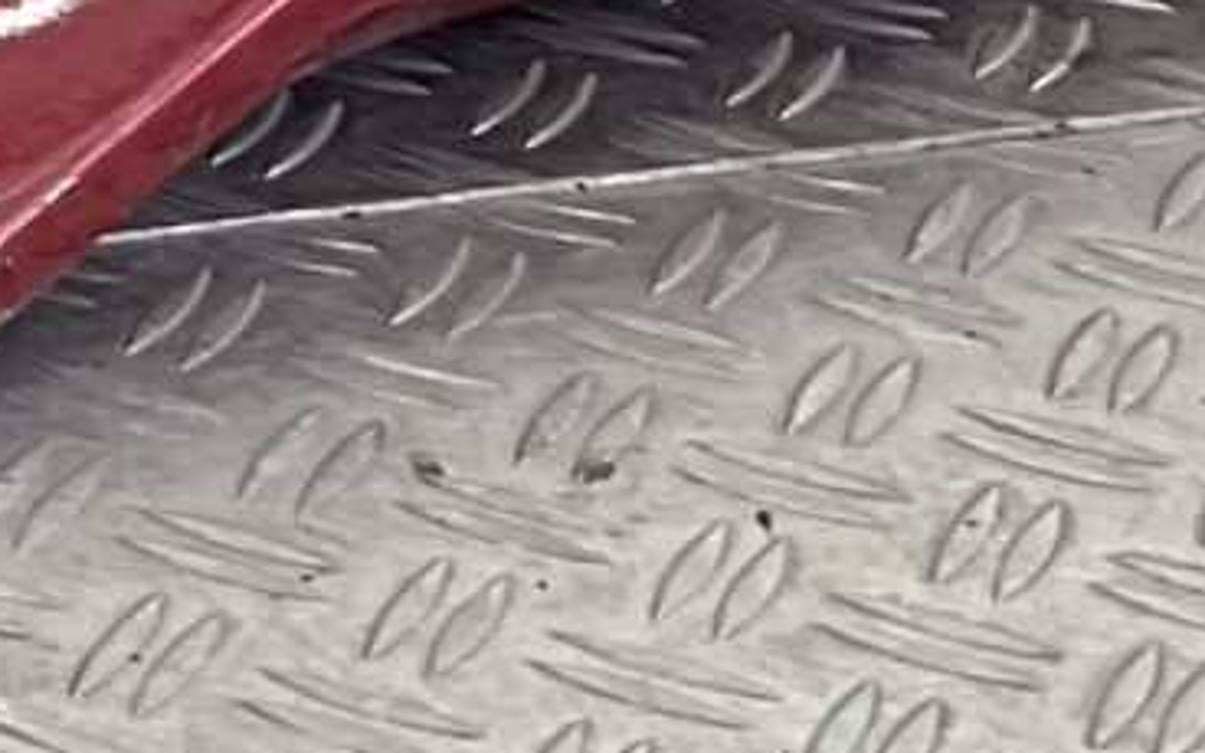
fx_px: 7028
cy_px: -1974
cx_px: -701
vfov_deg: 5.5
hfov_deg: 9.5
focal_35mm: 214
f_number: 1.8
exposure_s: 1/100
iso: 16
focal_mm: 3
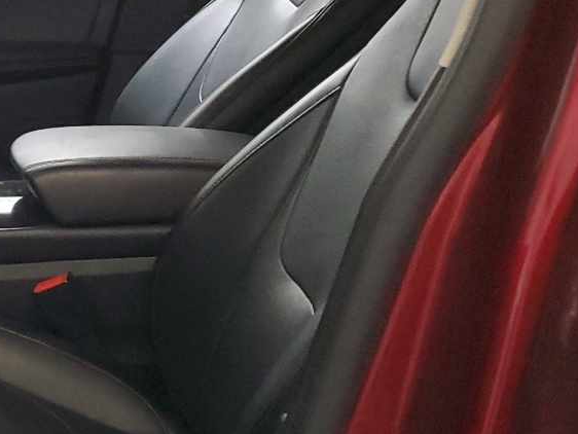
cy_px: 230
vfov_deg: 19.9
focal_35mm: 74
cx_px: -191
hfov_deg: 23.1
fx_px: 1236
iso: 305
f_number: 1.5
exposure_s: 1/60.2
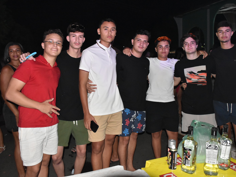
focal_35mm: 30
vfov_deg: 46.8
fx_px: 204
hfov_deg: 59.8
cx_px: 130
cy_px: 87
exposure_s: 1/100
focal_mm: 18
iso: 3200
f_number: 5.6
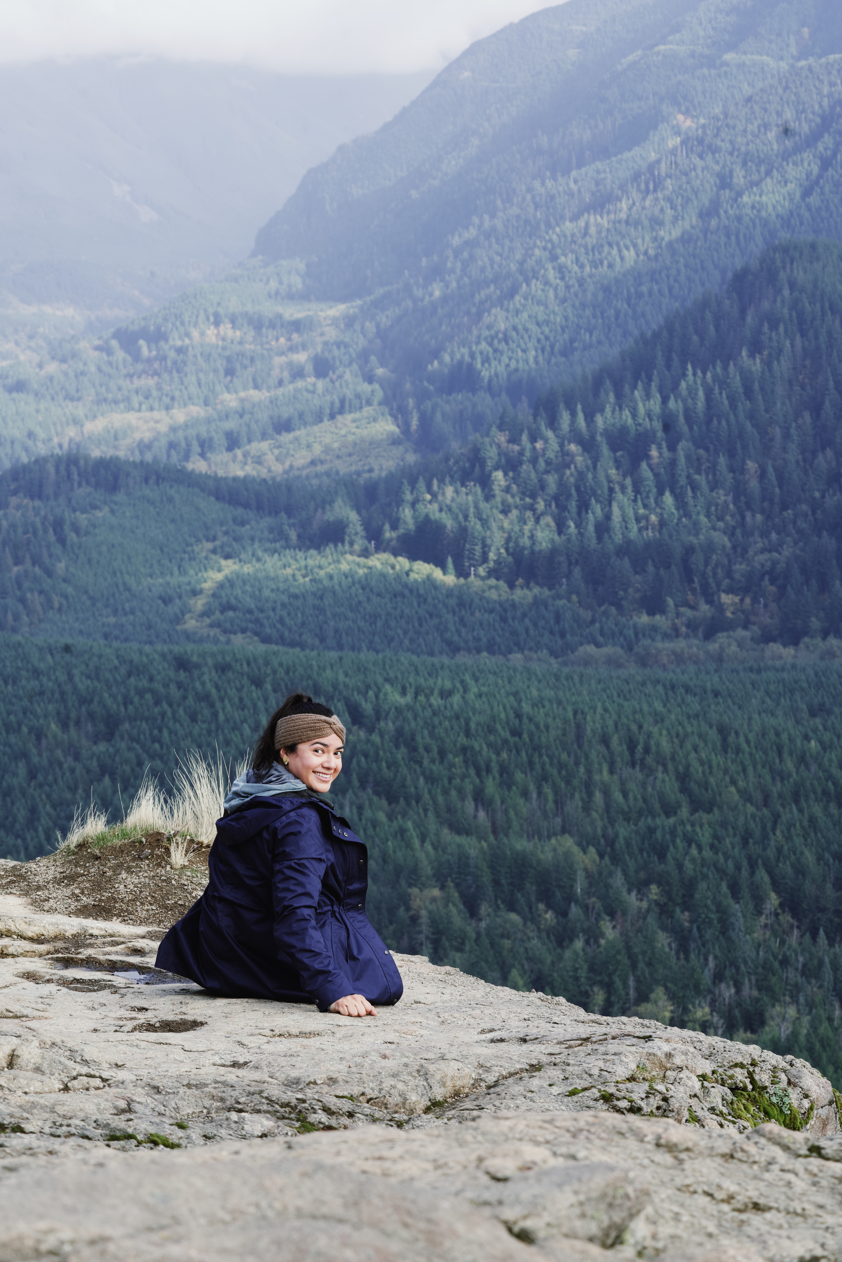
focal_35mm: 90
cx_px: 421
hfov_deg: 15.2
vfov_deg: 22.6
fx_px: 3157
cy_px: 631
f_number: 10
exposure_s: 1/40
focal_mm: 90
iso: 64
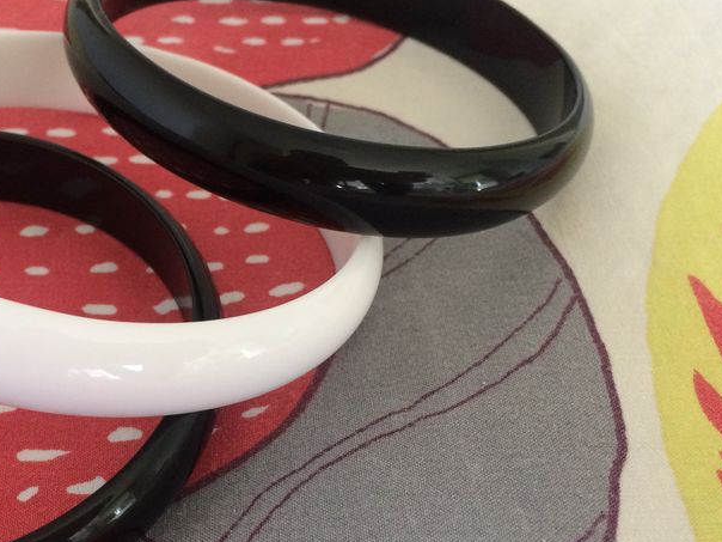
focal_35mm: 48
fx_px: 1001
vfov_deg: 30.1
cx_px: 197
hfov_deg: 38.8
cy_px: 343
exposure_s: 1/33
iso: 160
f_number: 2.2
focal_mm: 4.15
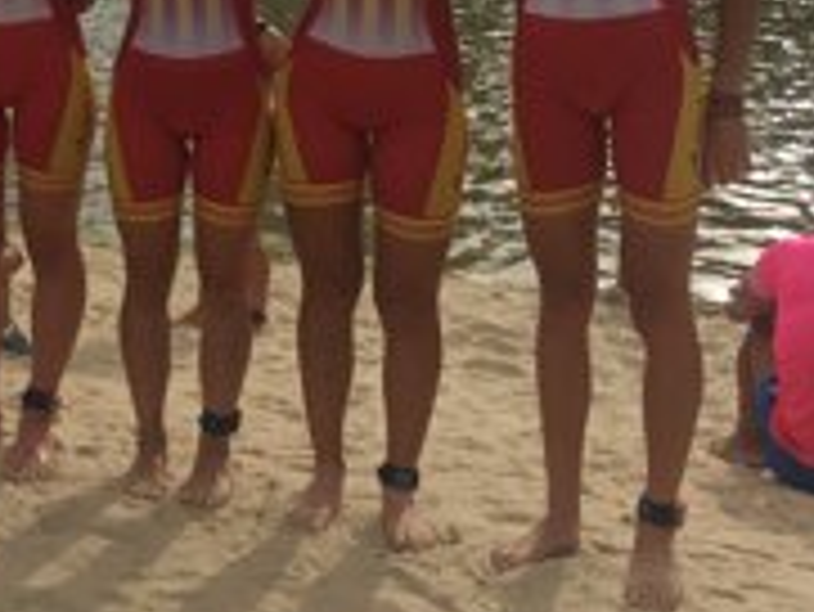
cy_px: -9
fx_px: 1506
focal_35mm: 64
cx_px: 40
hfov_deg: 28.7
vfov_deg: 22.1
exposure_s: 1/801
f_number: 2.2
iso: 25
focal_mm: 4.15
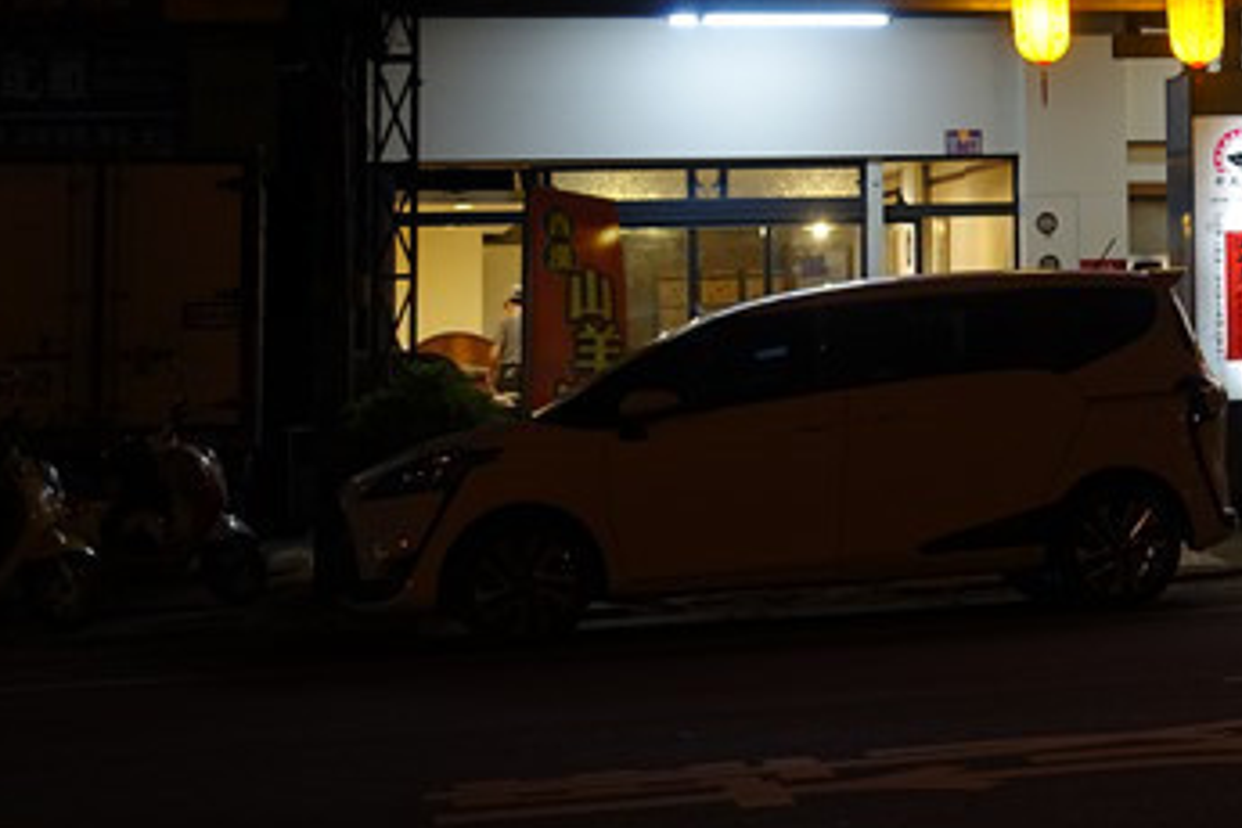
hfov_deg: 20.3
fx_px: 3277
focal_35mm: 95
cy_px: 9
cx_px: 1426
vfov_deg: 14.2
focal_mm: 15.1
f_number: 2.8
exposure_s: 1/50
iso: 320
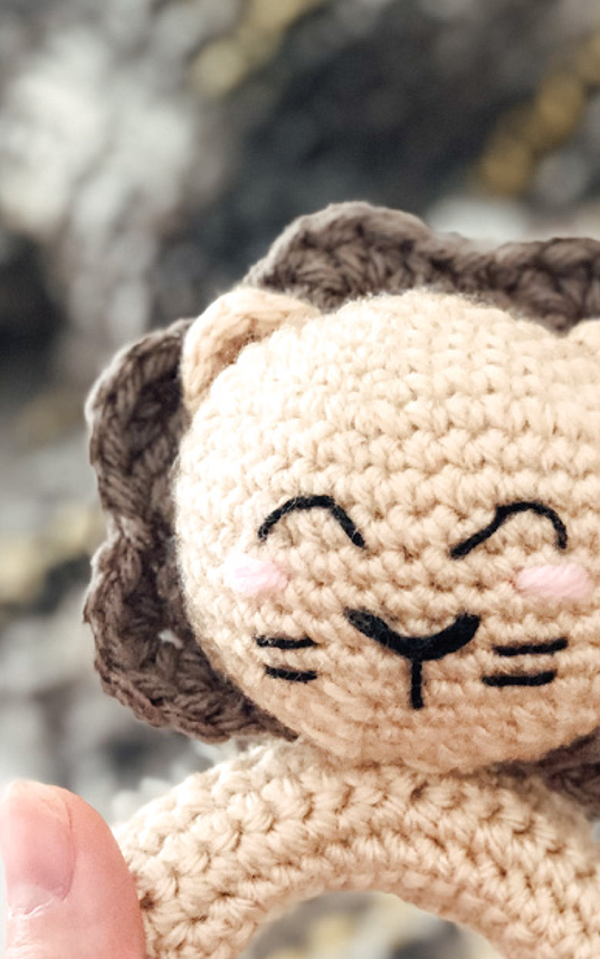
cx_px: 408
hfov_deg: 13.1
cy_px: 744
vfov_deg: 20.6
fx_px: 2616
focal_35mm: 100
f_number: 2.8
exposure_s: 1/30
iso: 400
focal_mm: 6.6
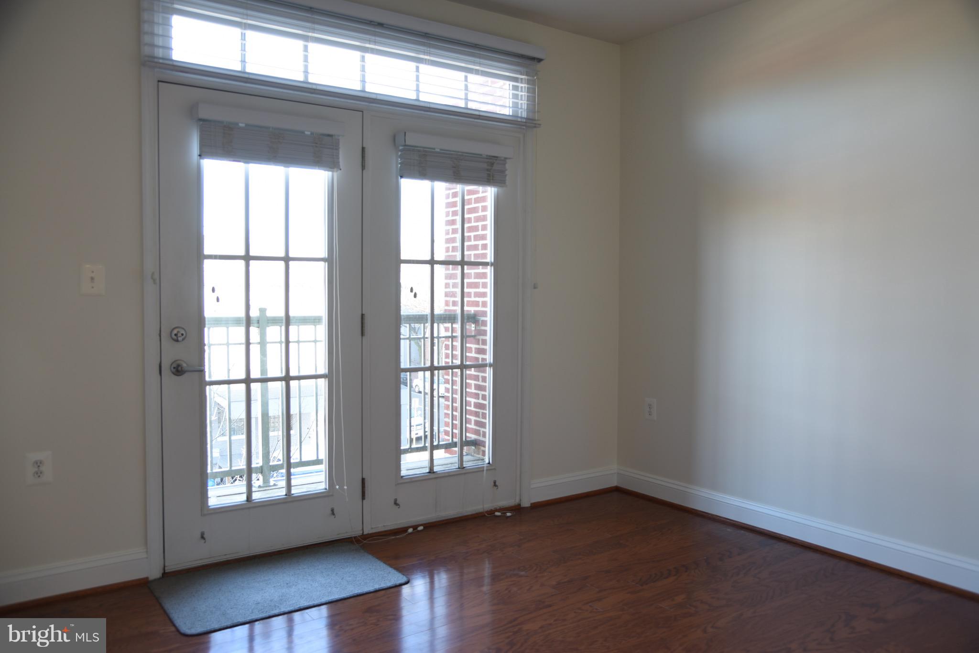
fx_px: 762
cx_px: 490
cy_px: 326
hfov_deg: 65.5
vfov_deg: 46.4
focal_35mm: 28
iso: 125
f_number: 4.5
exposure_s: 1/13
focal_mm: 28
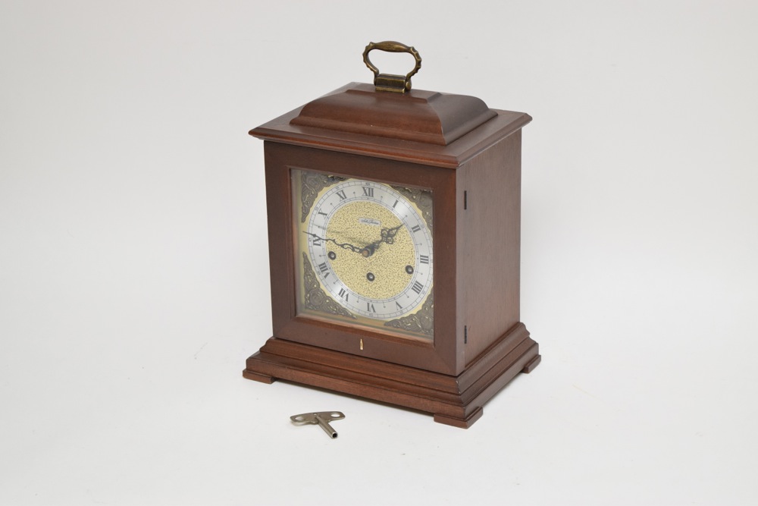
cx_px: 379
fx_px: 1737
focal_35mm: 82
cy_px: 253
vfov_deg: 16.6
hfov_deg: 24.6
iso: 800
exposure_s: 1/100
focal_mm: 55
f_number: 5.6
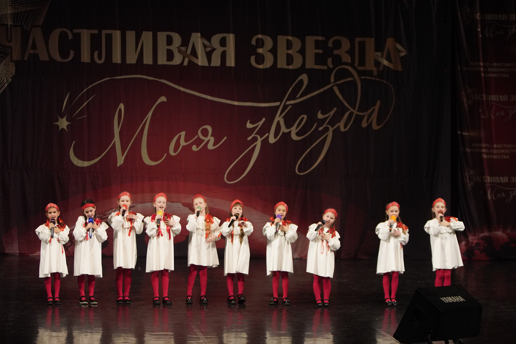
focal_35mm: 112
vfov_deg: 12.2
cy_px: 172
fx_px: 1605
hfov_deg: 18.3
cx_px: 258
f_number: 3.5
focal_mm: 75
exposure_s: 1/500
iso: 3200
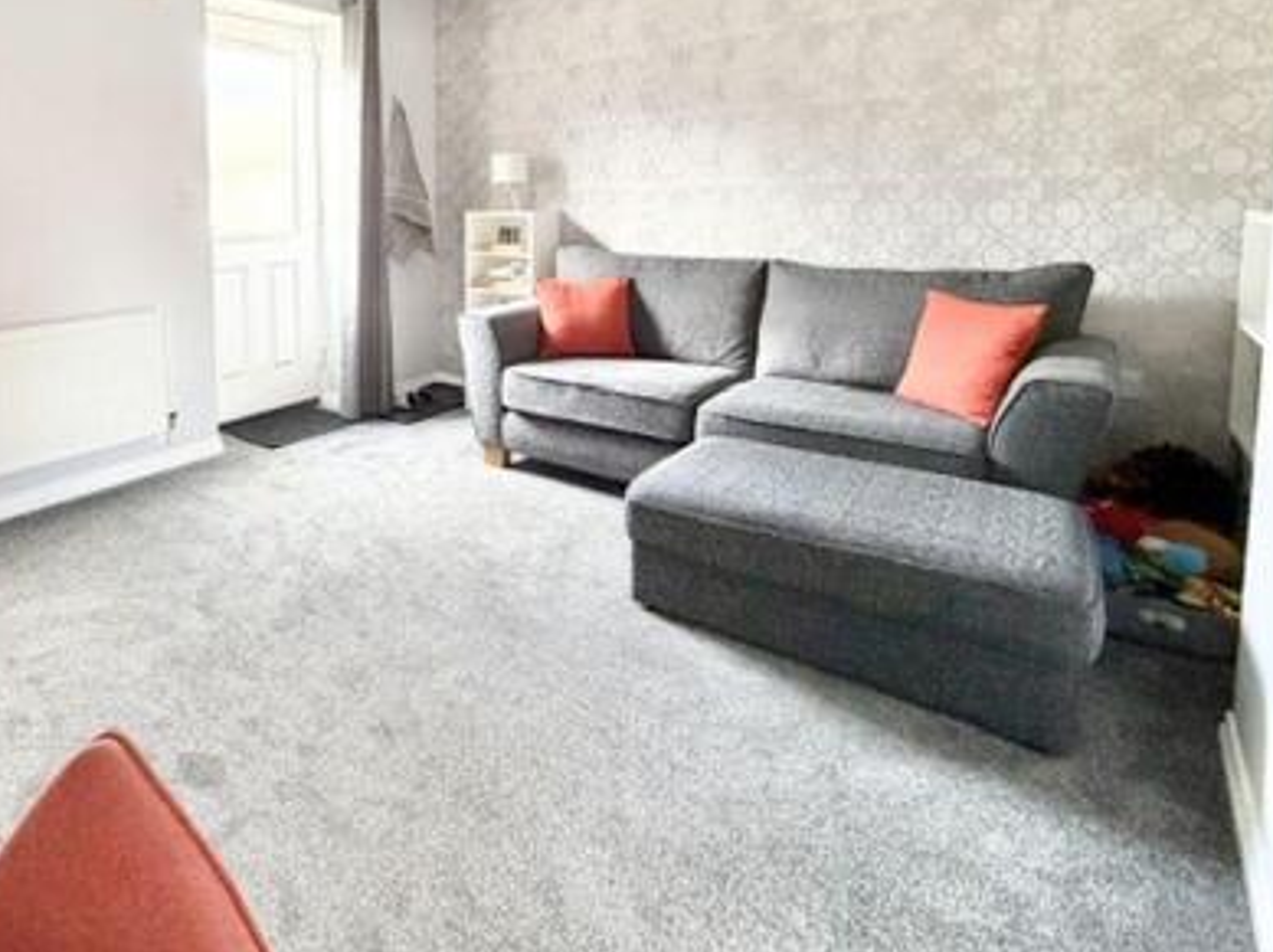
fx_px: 772
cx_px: 339
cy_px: 260
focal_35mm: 21
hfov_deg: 74.2
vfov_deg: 60.5
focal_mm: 2.22
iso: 320
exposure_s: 1/62
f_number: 2.2
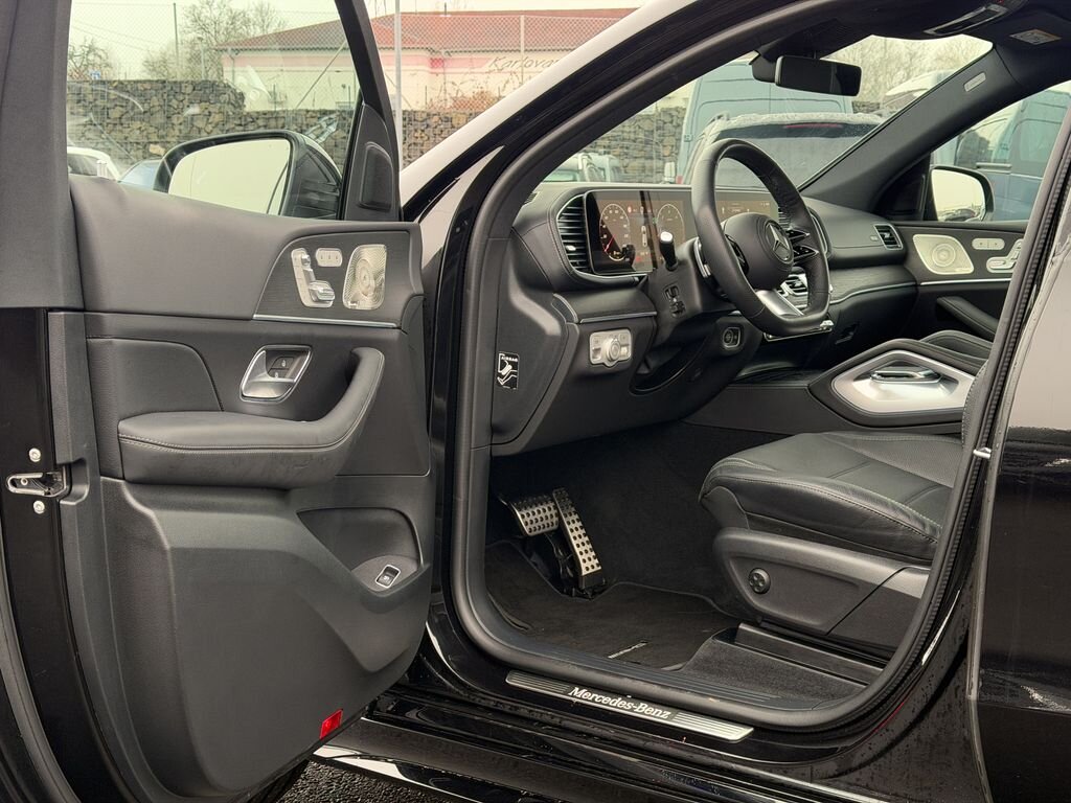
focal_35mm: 48
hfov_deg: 39.7
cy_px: 402
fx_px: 1485
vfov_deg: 30.3
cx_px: 536
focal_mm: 6.76
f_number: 1.78
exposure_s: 1/108
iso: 160
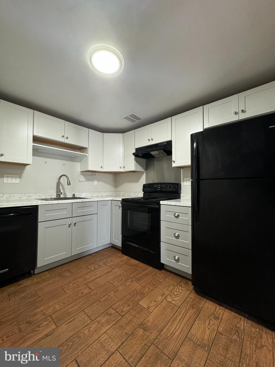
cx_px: 138
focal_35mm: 14
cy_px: 184
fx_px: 148
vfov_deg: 102.1
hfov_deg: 85.7
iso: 320
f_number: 2.2
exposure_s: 1/60
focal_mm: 2.22
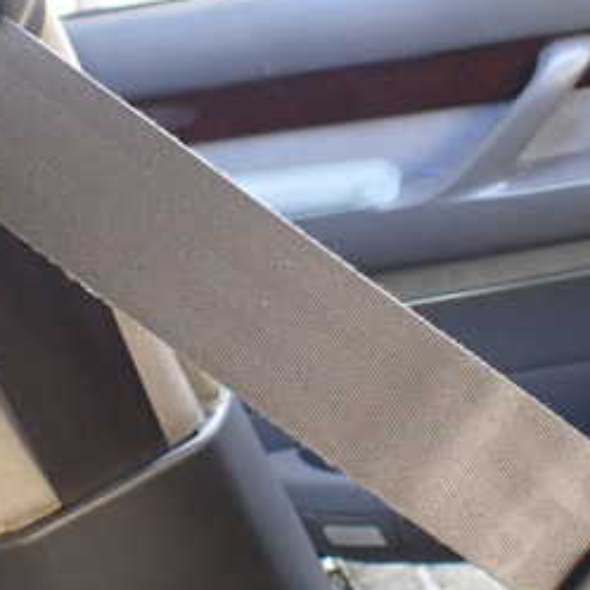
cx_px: 299
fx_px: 1234
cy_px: 272
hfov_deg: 26.9
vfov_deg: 26.9
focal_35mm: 64
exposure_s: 1/125
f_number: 2.3
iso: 500
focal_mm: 5.4
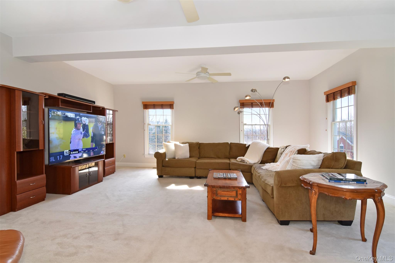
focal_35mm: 16
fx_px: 181
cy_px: 132
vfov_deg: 72.0
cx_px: 198
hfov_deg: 95.0
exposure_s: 1/80
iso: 640
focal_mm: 11
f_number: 11
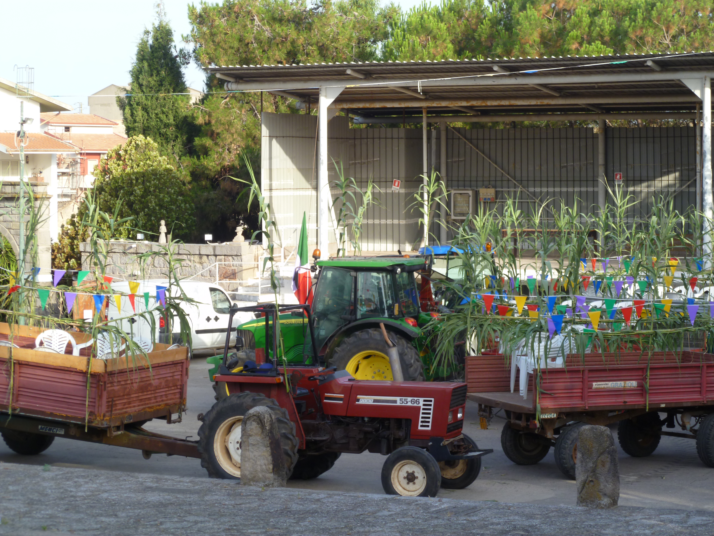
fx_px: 1856
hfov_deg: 21.8
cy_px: 268
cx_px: 357
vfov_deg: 16.4
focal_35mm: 90
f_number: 4.6
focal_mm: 16.1
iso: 80
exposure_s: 1/125
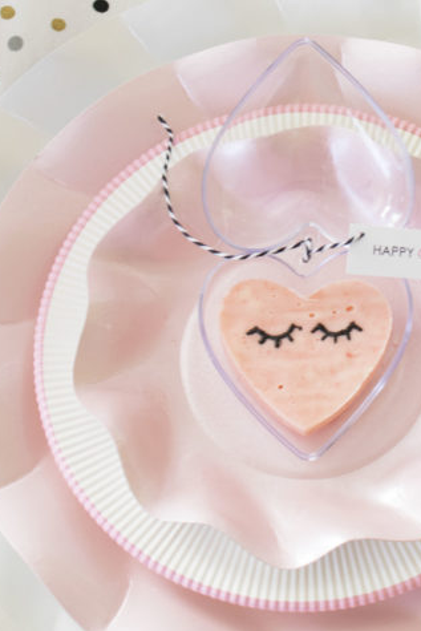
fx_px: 2230
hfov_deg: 10.8
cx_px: 331
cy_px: 74
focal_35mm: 127
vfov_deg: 15.9
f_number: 4.5
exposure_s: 1/40
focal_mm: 35
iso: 200
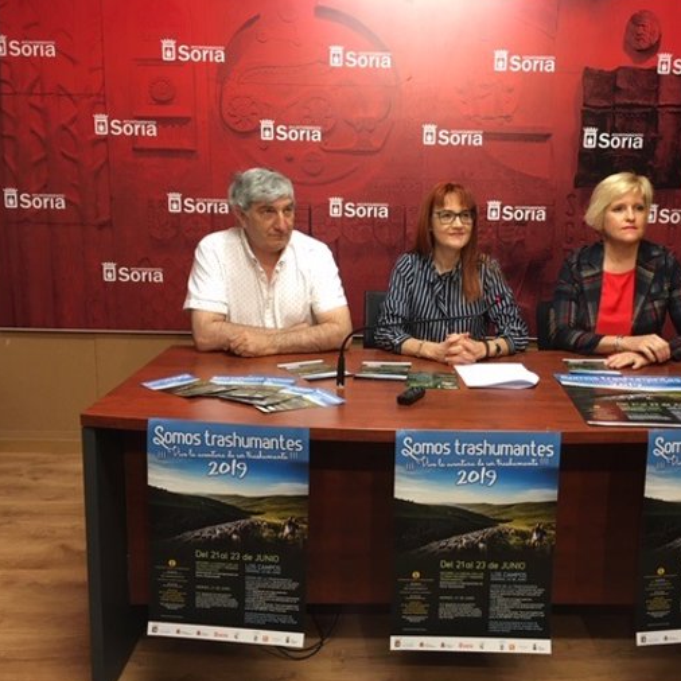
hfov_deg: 47.0
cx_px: 408
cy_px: 338
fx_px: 779
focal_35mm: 35
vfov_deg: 47.2
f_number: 2.2
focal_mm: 4.15
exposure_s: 1/33
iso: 125
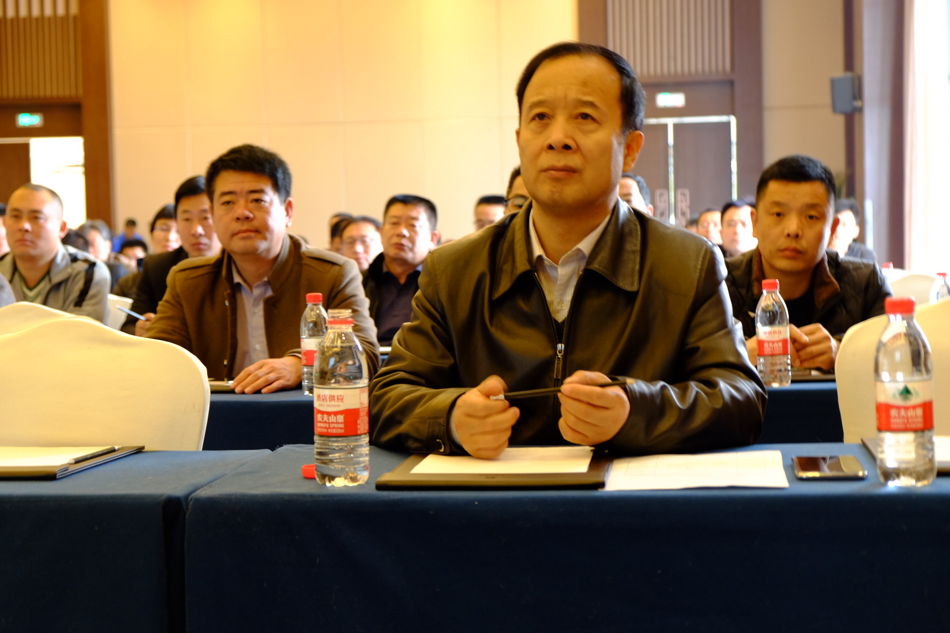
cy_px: 307
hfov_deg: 32.9
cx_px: 486
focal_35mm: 61
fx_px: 1609
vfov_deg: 22.3
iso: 800
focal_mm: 39
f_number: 3.6
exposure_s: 1/6
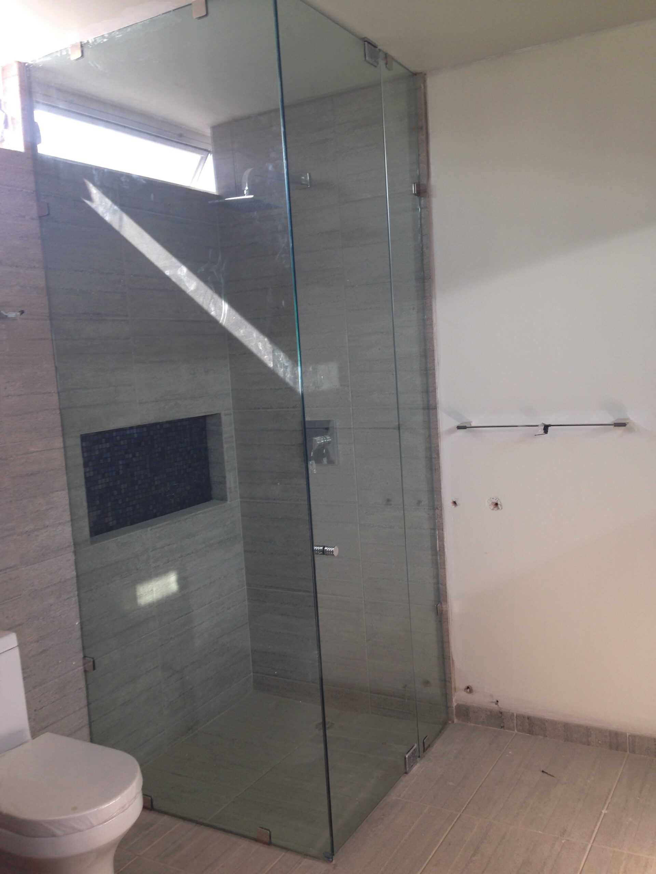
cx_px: 328
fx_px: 834
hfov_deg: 42.9
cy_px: 437
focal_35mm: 33
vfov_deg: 55.4
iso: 50
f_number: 2.4
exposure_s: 1/24
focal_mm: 4.12
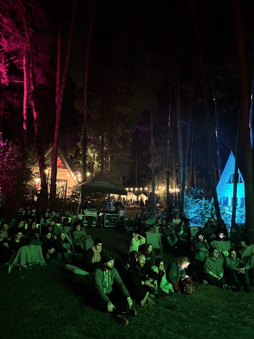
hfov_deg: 53.1
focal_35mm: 26
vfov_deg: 67.3
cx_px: 127
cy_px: 170
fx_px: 254
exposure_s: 1/17
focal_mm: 5.1
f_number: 1.6
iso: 1000
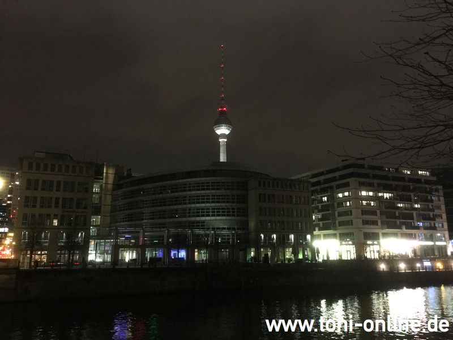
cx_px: 226
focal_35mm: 29
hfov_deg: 61.7
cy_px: 170
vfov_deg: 48.2
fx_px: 380
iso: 500
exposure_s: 1/4
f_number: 2.2
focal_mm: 4.15
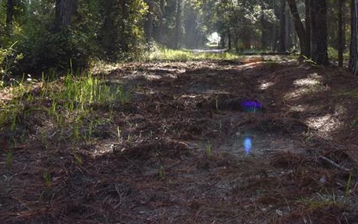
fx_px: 537
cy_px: -37
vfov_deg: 22.0
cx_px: 256
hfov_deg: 36.3
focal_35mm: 55
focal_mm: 24
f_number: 10
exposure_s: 1/400
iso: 1250
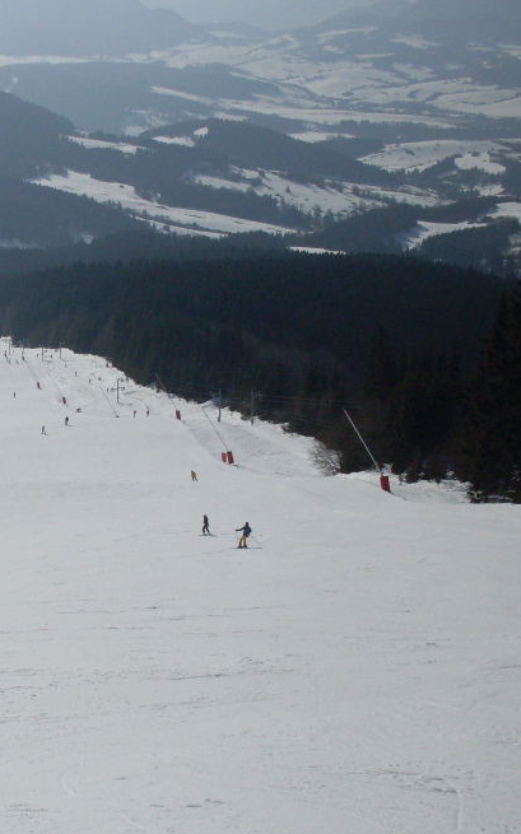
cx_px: -115
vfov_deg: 32.5
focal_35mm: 63
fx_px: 1432
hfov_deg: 19.4
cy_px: 461
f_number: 8.4
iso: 80
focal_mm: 6.3
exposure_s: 1/1000
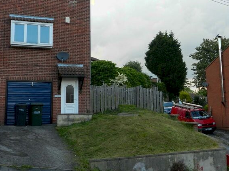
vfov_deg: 30.8
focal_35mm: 47
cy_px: 70
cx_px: 125
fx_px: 311
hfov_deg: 40.4
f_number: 4
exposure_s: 1/200
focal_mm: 6.7
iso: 160
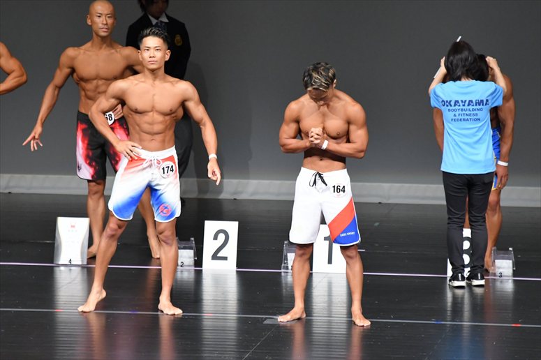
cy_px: 180
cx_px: 270
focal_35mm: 345
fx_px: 5182
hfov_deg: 6.0
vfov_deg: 4.0
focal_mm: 230
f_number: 5.6
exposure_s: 1/400
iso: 5000
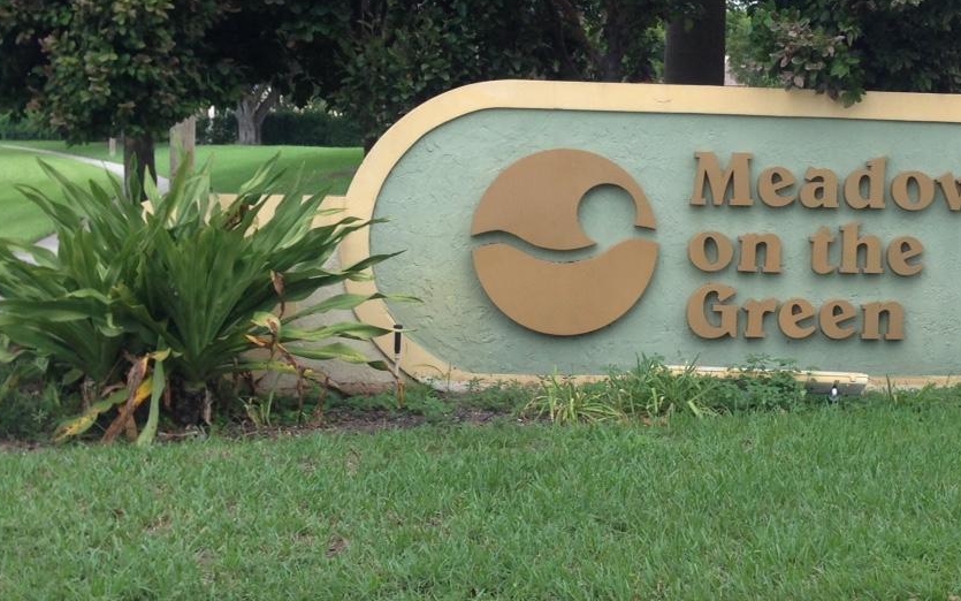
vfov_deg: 19.4
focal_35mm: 67
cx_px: 719
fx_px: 1755
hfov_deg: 30.1
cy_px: 260
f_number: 2.4
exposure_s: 1/369
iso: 50
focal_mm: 4.12
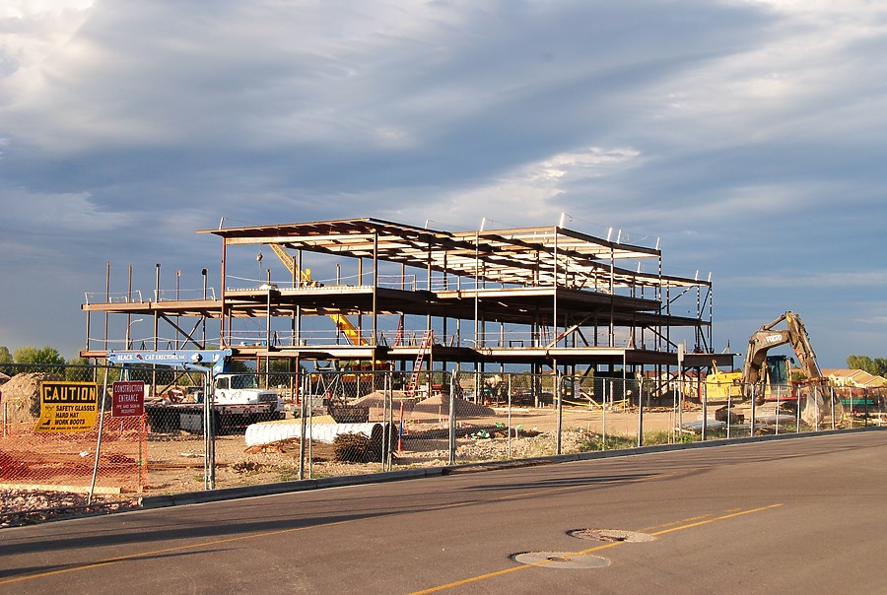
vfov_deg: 28.2
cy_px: 298
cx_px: 444
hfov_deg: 41.0
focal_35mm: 48
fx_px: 1185
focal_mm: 32
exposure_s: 1/200
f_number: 10
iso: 200
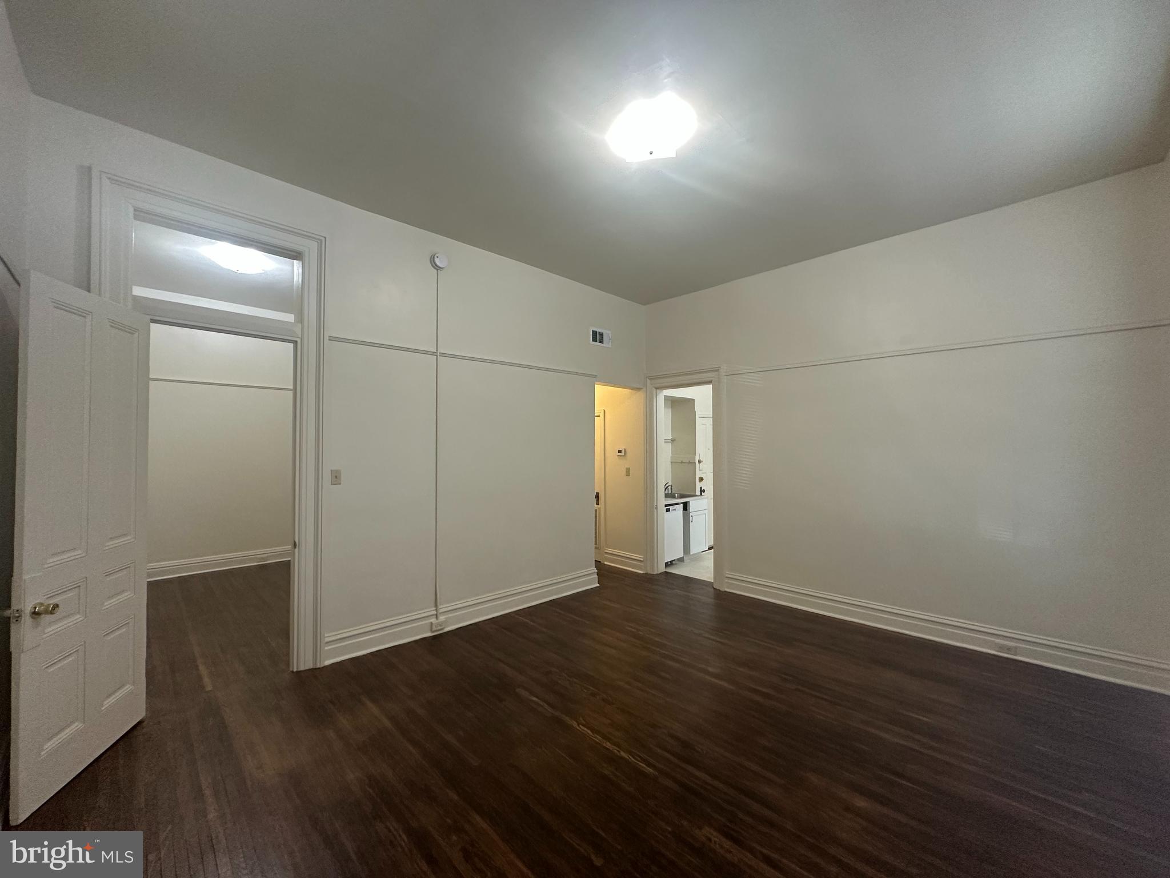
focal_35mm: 14
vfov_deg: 85.7
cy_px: 439
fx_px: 473
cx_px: 585
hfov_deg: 102.1
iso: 250
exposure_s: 1/60
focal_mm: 2.22
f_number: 2.2
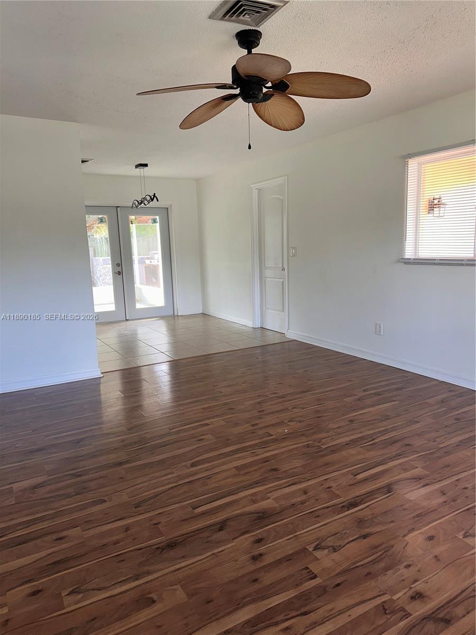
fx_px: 440
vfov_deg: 71.6
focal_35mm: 24
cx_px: 238
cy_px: 318
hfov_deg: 56.8
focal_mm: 6.86
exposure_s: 1/62
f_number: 1.78
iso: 50
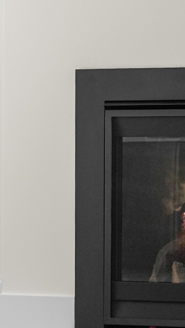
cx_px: 163
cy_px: 214
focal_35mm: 194
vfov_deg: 11.1
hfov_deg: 6.3
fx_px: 1691
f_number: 4
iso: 2000
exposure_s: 1/500
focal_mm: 68
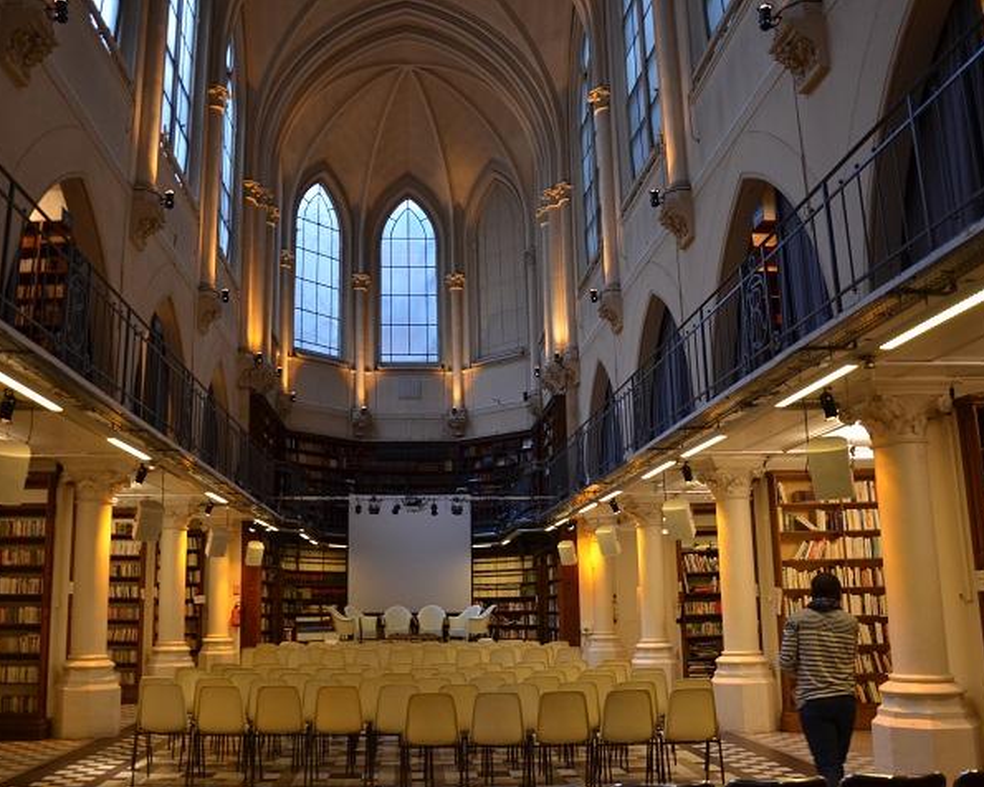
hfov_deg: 57.0
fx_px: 903
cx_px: 433
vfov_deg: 47.1
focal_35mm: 31
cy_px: 398
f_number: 3.5
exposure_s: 1/30
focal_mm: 18
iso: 500
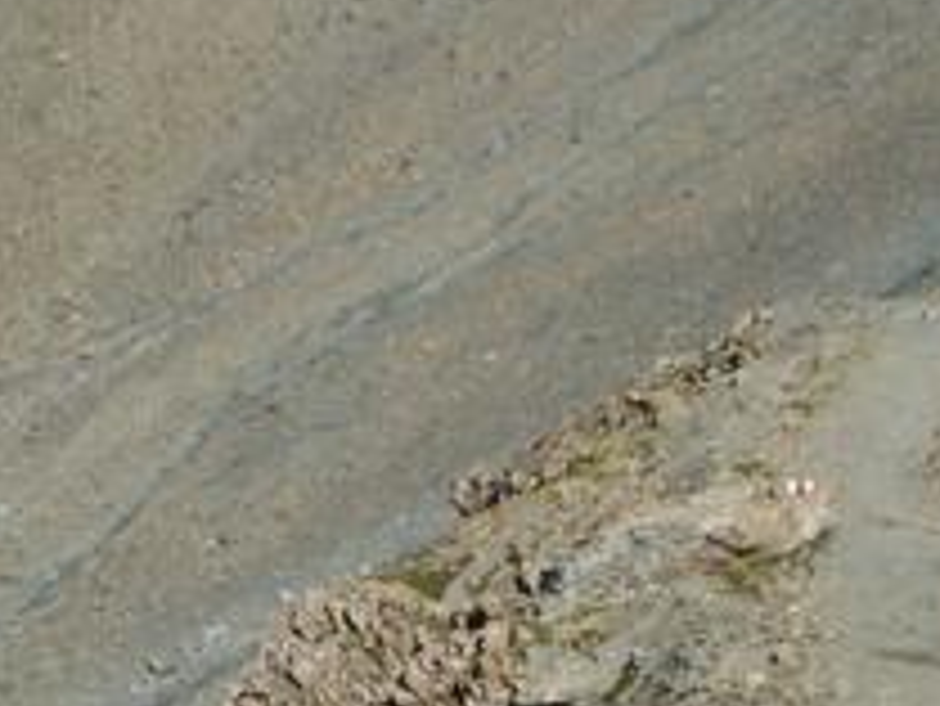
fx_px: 2907
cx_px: 274
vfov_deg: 13.4
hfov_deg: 18.3
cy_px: 863
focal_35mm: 107
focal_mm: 5.86
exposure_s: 1/800
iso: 50
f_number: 4.5
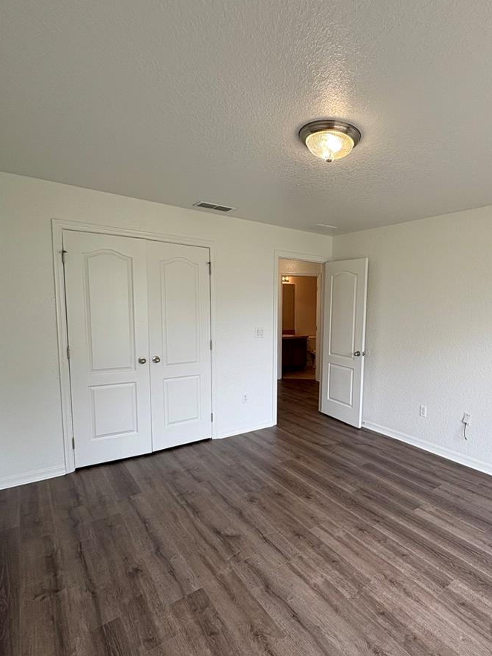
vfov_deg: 84.6
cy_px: 344
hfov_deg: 66.7
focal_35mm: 19
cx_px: 331
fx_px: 360
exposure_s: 1/99
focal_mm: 2.22
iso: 80
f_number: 2.2
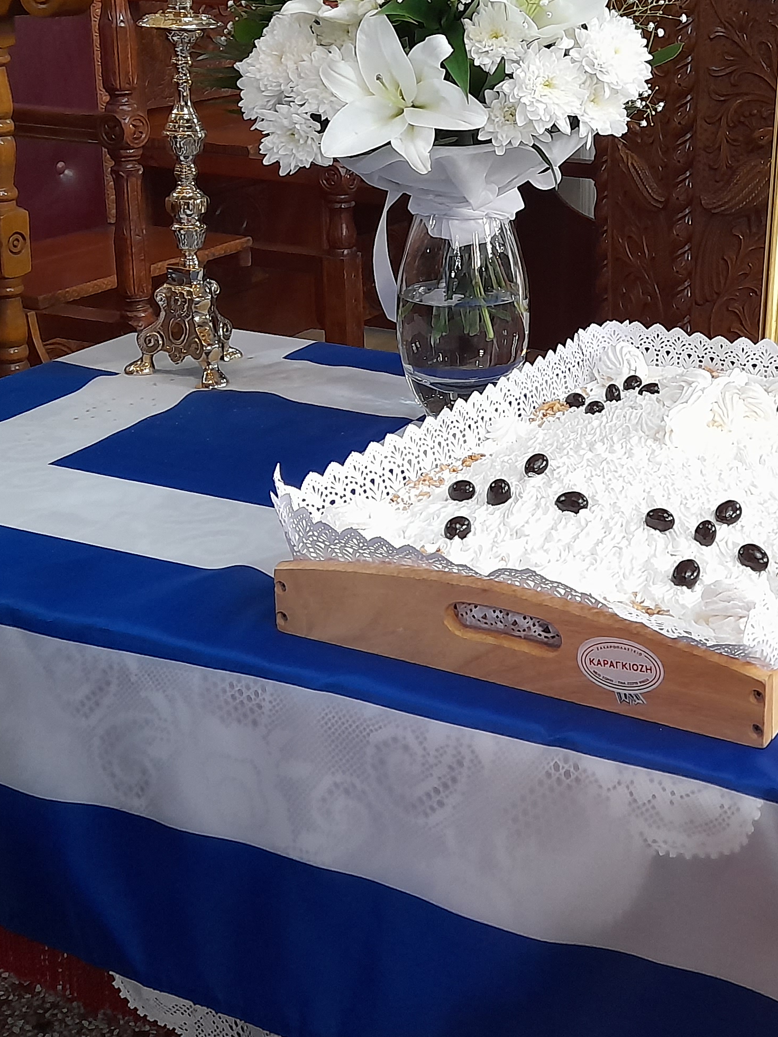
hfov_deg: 27.9
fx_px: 1528
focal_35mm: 51
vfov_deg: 36.6
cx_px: 645
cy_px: 257
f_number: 2
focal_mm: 4.6
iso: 320
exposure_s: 1/50
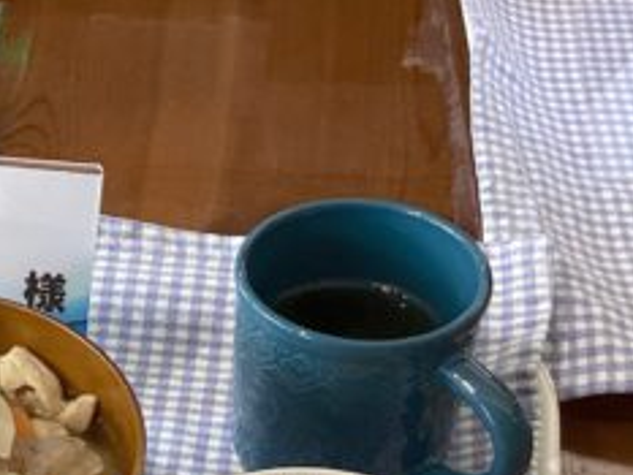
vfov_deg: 15.8
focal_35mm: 93
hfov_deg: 19.1
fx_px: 1702
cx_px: -250
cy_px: 360
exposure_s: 1/50
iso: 64
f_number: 2.4
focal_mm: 3.3
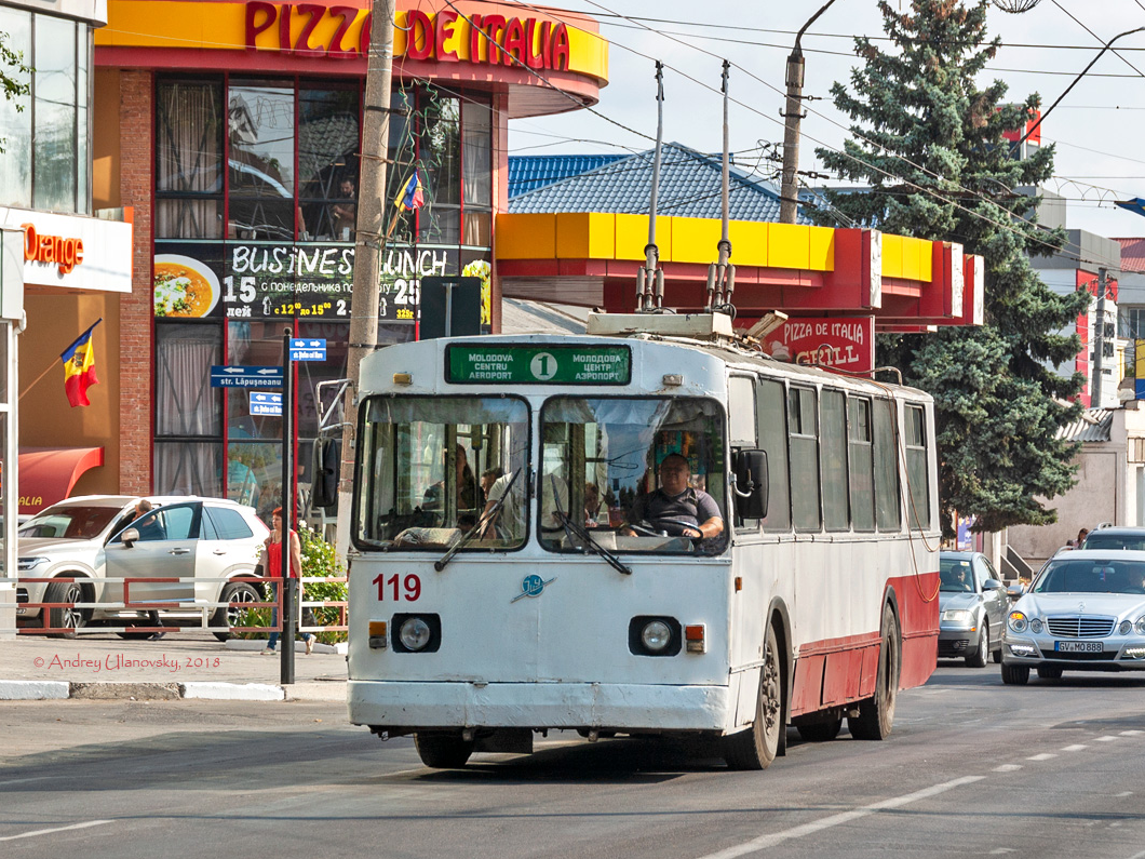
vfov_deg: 10.1
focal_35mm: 147
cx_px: 561
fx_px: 4862
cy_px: 431
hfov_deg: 13.4
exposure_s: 1/320
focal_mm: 90
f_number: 8
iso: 200
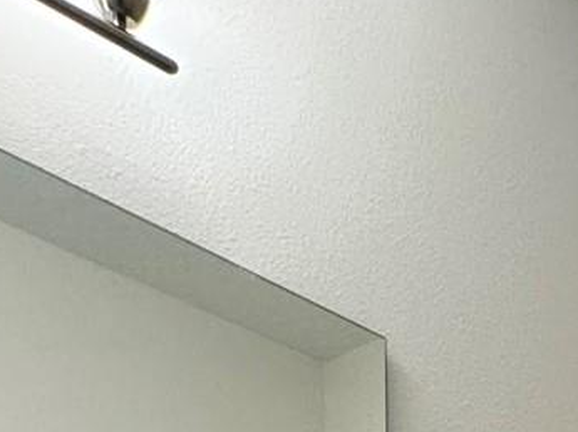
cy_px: 931
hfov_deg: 26.4
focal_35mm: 65
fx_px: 1084
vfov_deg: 15.9
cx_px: 702
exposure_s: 1/120
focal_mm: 2.22
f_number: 2.2
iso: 250
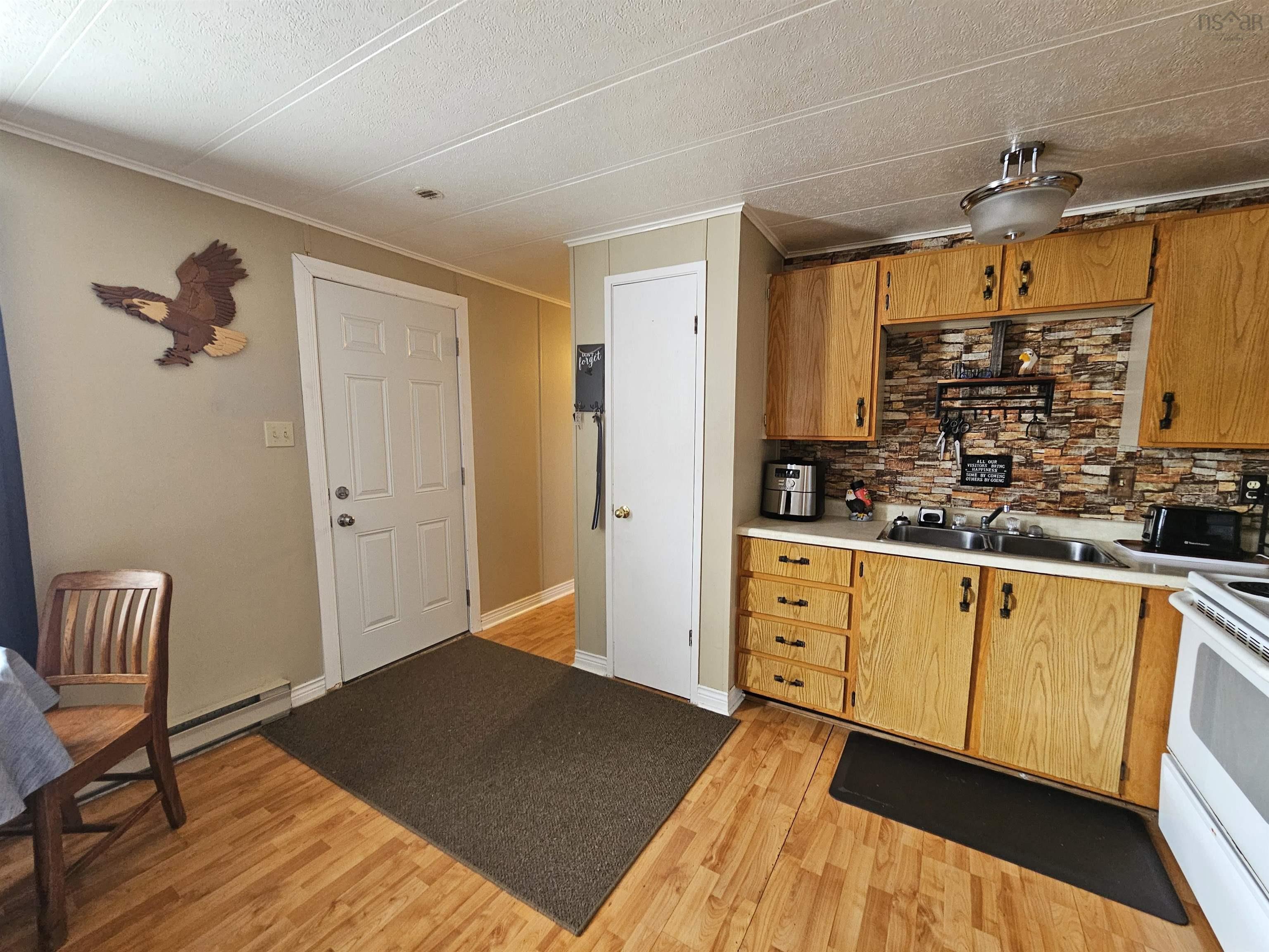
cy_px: 476
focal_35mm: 13
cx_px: 634
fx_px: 477
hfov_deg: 106.2
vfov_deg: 89.9
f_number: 2.2
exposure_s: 1/40
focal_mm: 2.2
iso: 320
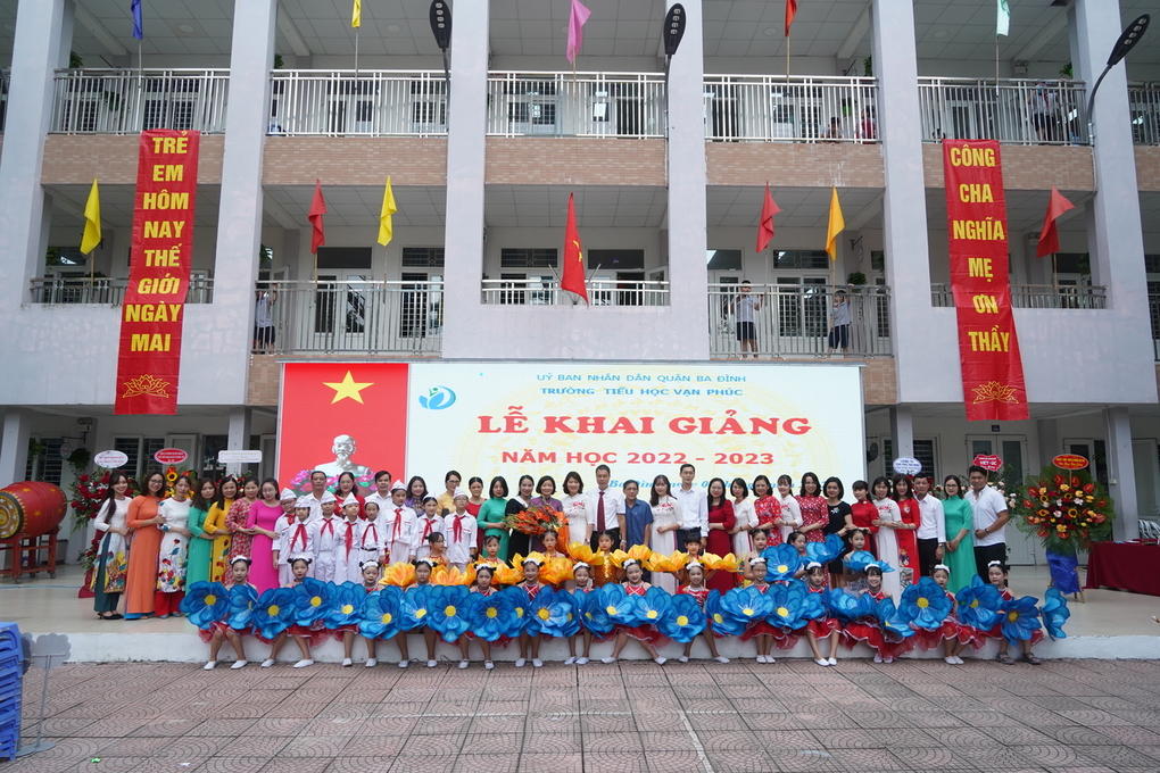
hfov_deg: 73.7
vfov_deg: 53.1
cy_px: 386
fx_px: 773
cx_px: 580
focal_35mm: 24
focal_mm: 24
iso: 1250
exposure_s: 1/640
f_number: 7.1
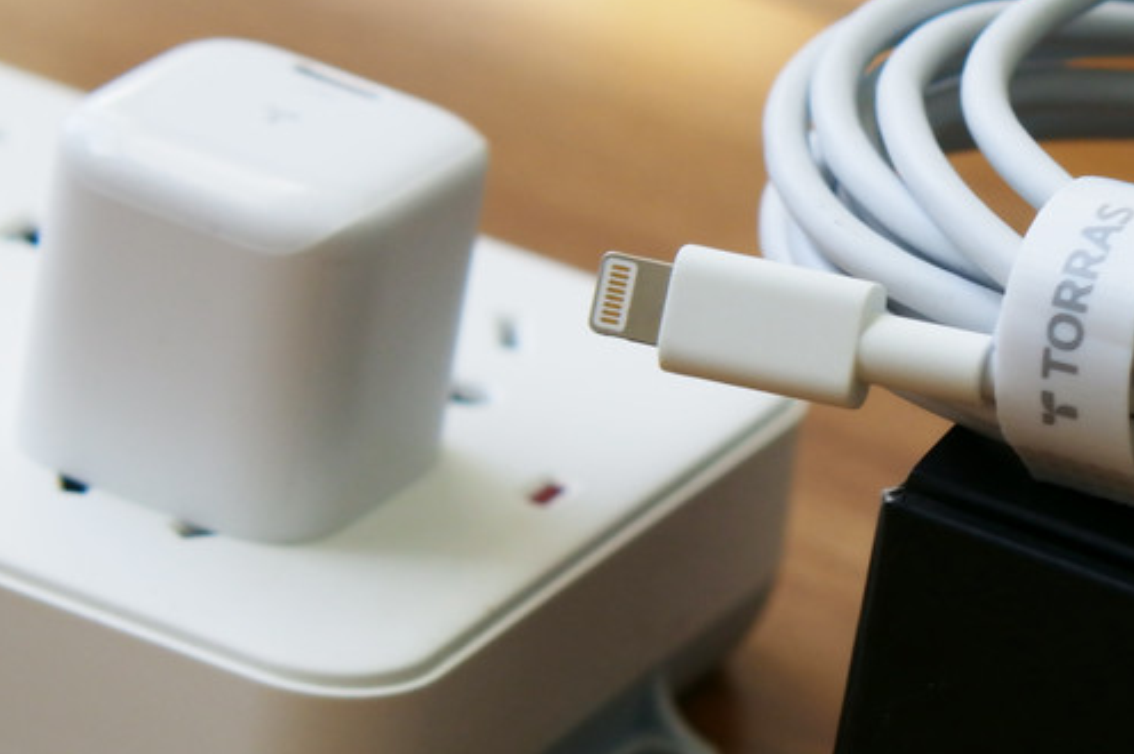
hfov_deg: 8.8
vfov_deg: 5.9
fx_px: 7271
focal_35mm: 231
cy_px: 500
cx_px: 1219
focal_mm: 43
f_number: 4
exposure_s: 1/250
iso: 250
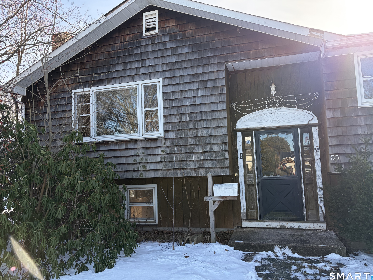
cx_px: 193
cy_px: 137
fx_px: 291
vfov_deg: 51.4
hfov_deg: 65.3
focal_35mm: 27
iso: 64
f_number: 1.6
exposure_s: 1/764
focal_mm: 5.96
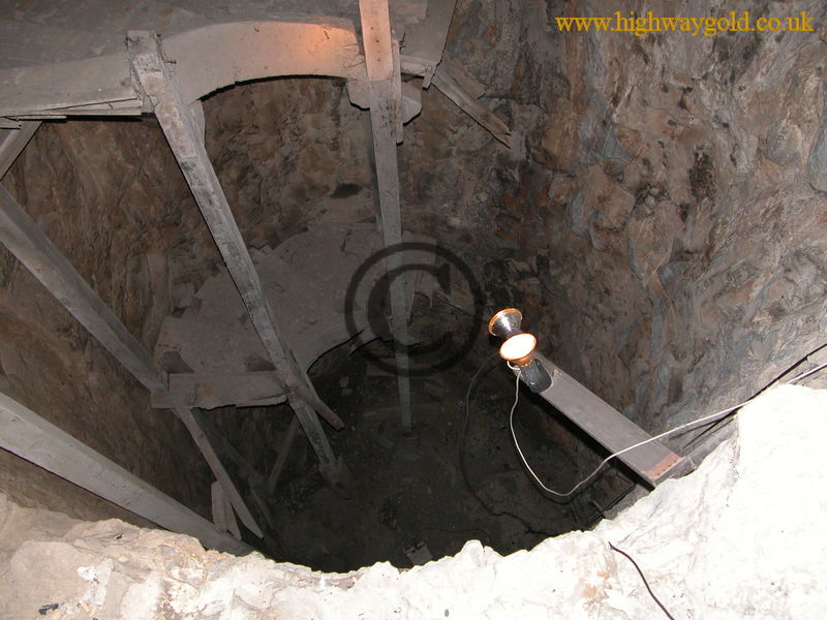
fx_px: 836
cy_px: 310
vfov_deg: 40.7
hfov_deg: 52.6
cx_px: 414
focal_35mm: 35
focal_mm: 8.9
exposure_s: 1/60
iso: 200
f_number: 2.8
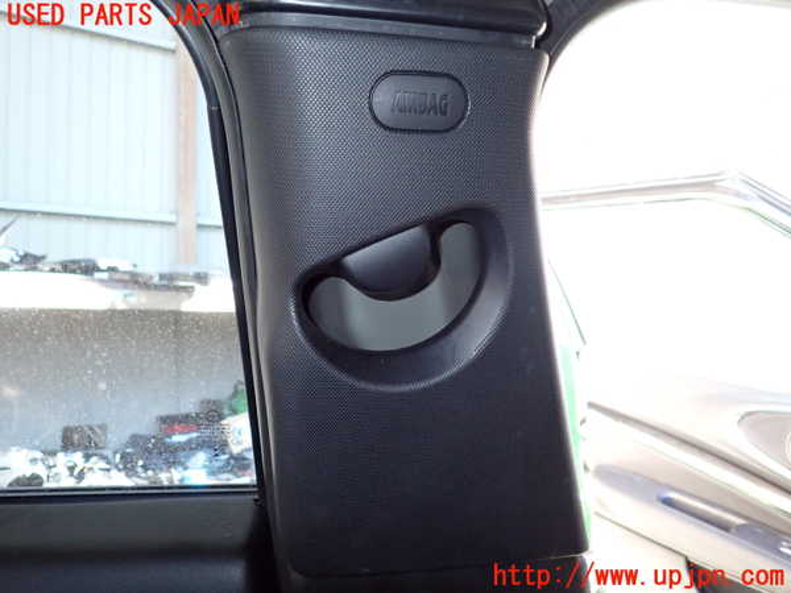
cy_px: 296
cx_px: 396
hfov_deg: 69.4
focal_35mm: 25
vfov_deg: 54.9
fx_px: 571
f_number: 2
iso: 400
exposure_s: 1/30
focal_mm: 4.5
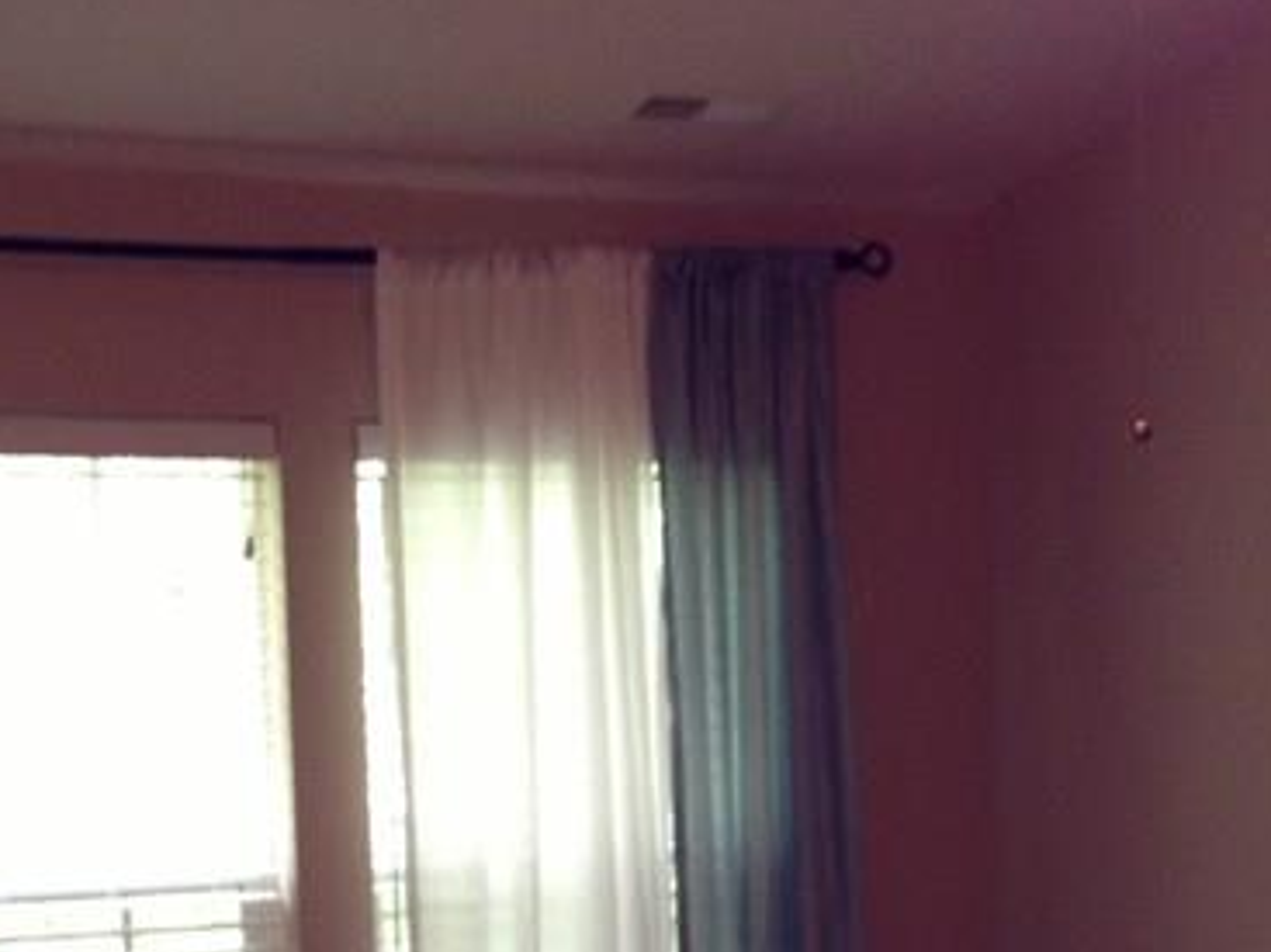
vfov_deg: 15.5
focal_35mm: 92
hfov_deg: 21.3
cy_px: 1146
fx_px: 3377
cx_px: 627
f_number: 2.4
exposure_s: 1/20
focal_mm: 4.13
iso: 160
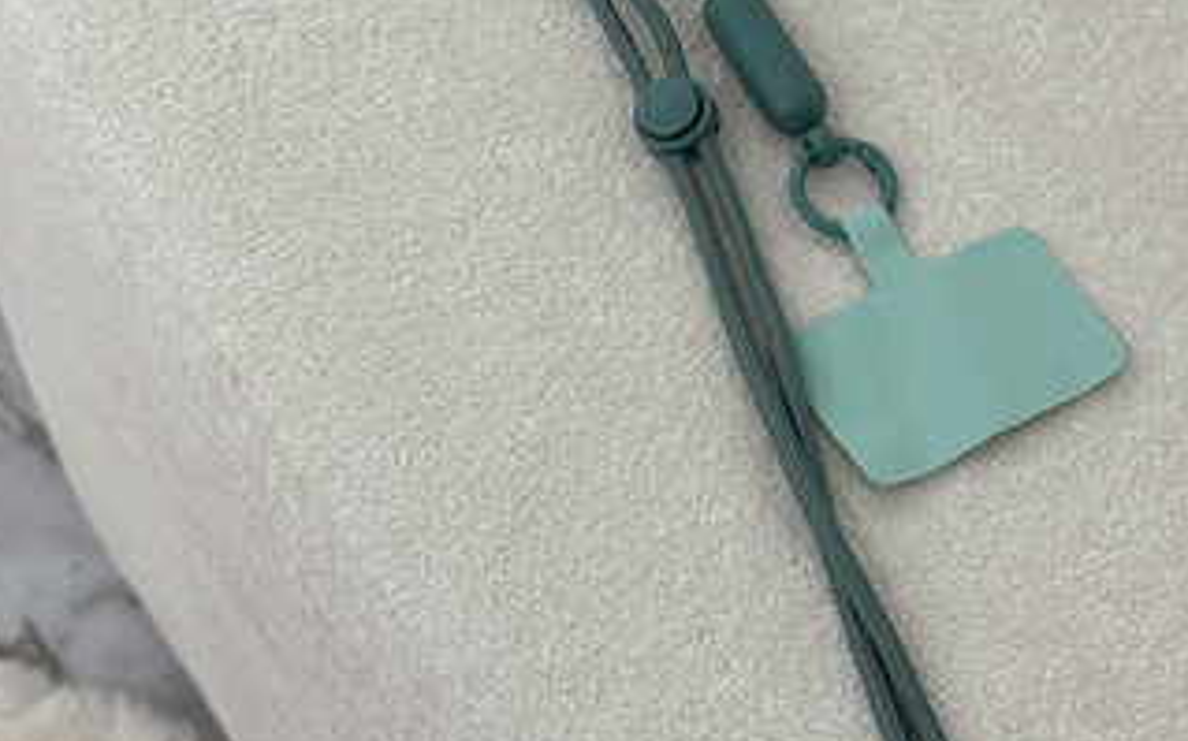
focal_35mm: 85
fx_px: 2751
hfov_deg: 24.3
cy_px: 147
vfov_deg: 15.2
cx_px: 719
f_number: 1.78
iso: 64
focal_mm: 6.76
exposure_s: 1/50
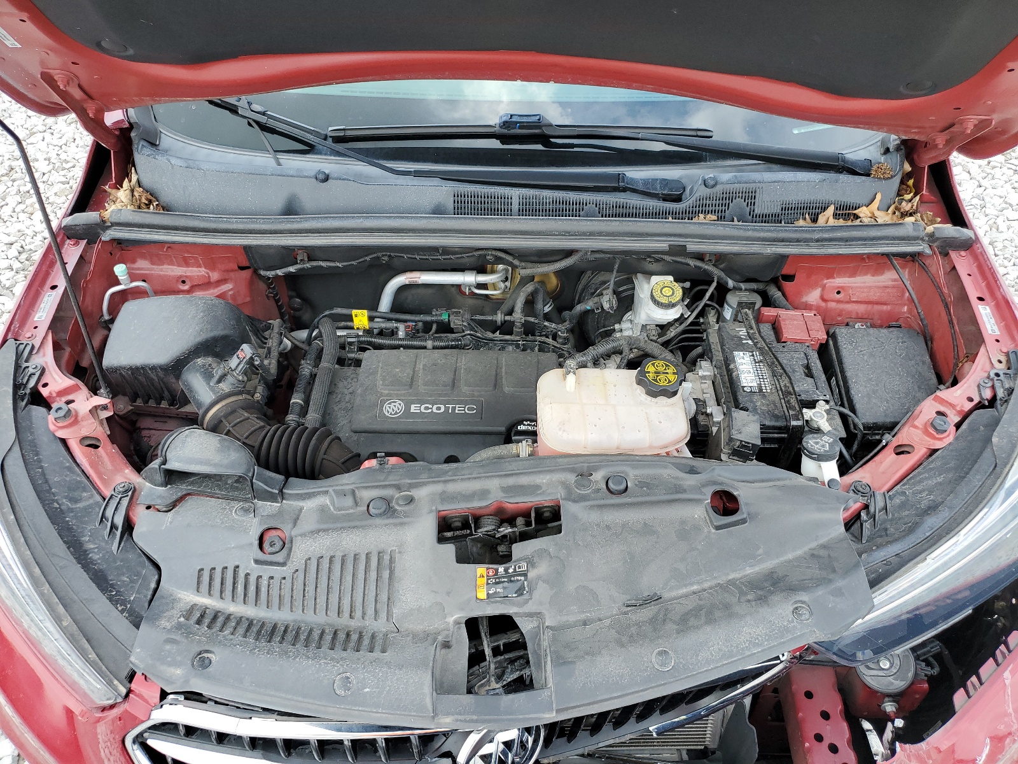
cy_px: 382
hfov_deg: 67.3
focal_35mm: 26
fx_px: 765
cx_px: 509
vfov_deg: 53.1
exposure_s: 1/476
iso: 50
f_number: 1.5
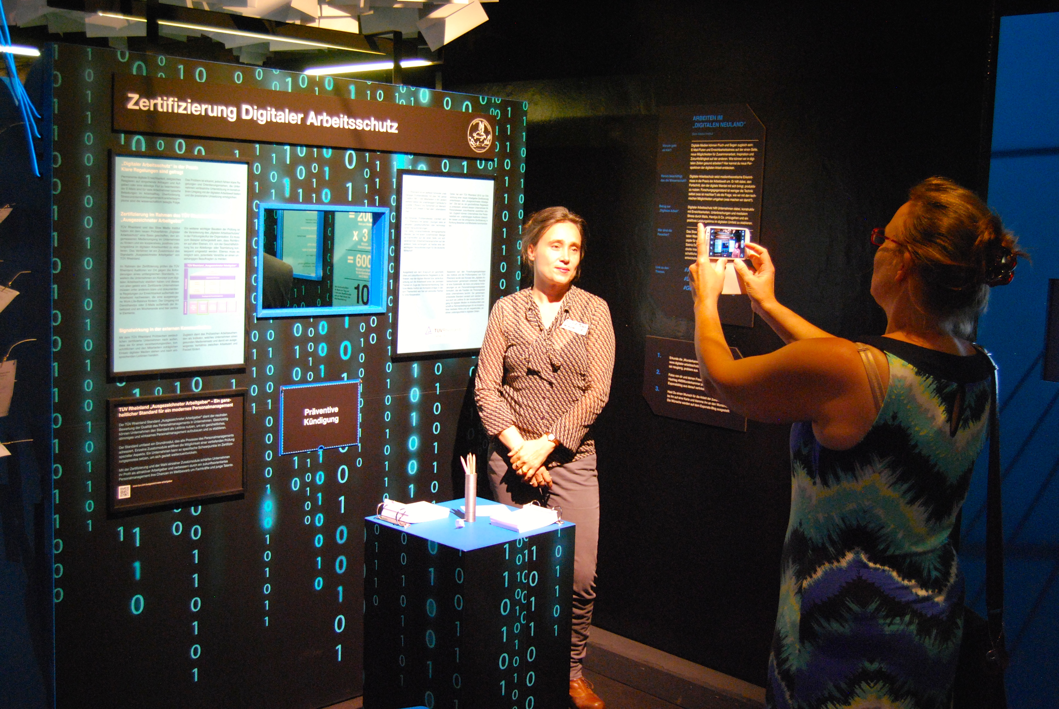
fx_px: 1149
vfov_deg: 34.3
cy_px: 354
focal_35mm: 39
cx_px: 530
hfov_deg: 49.5
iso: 1600
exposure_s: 1/30
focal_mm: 26
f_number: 4.2
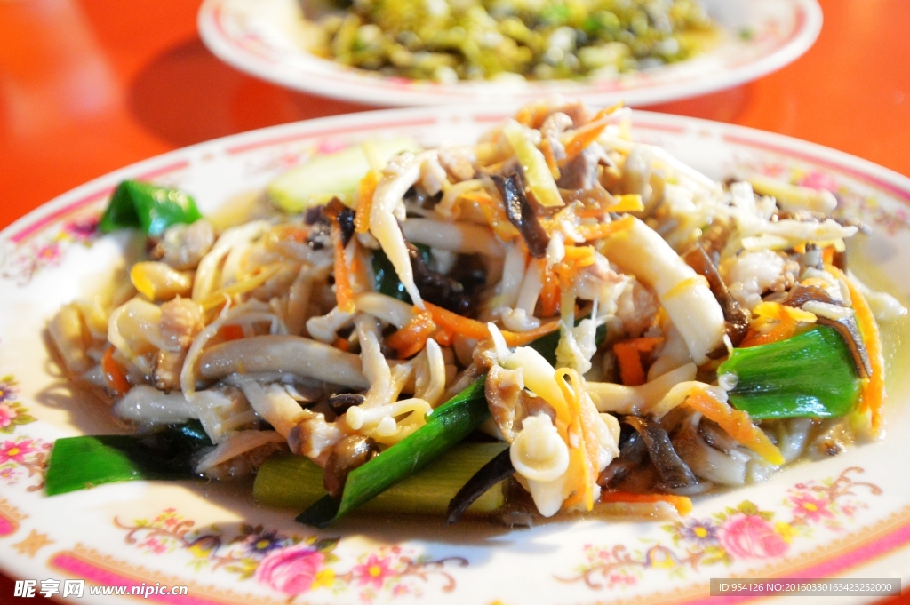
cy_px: 302
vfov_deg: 43.5
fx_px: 758
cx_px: 455
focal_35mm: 30
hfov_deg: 62.0
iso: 3200
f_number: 3.5
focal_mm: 20
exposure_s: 1/15
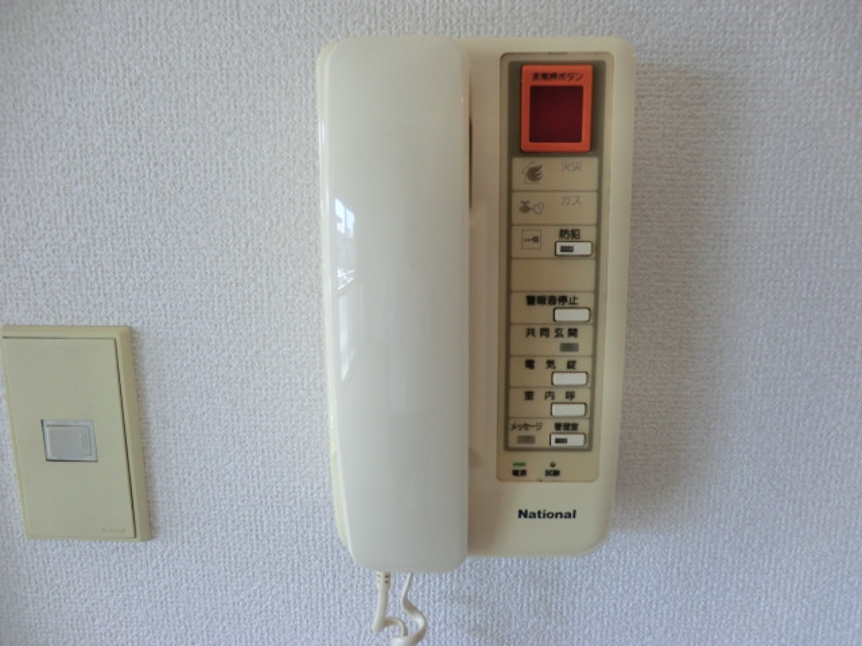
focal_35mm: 24
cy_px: 323
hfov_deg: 71.6
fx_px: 598
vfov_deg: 56.8
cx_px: 431
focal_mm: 4.3
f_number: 3.2
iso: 125
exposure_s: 1/60
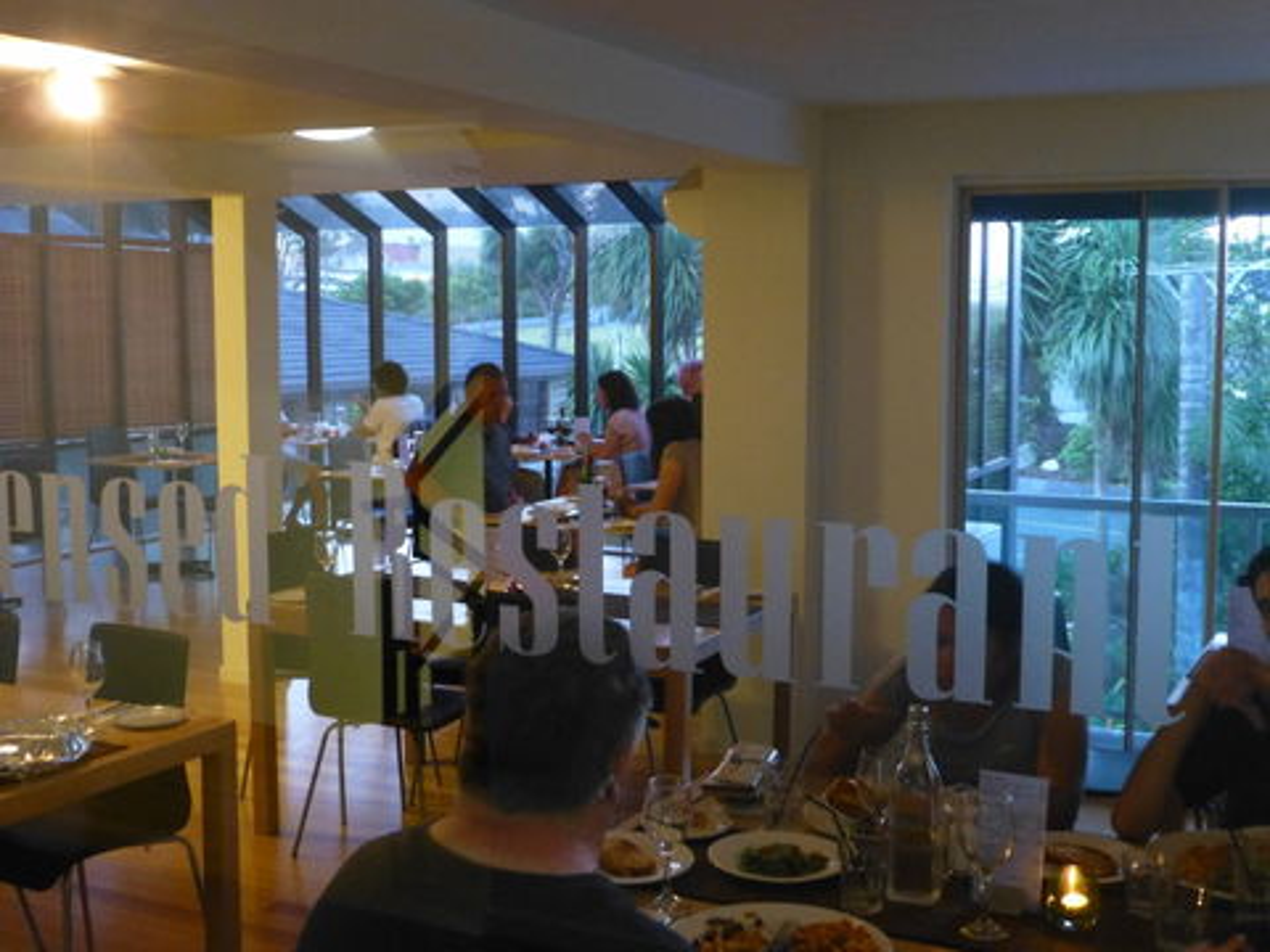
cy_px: 476
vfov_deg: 35.1
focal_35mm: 41
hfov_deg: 45.8
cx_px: 635
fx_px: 1504
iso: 800
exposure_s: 1/8
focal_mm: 7.4
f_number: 3.9
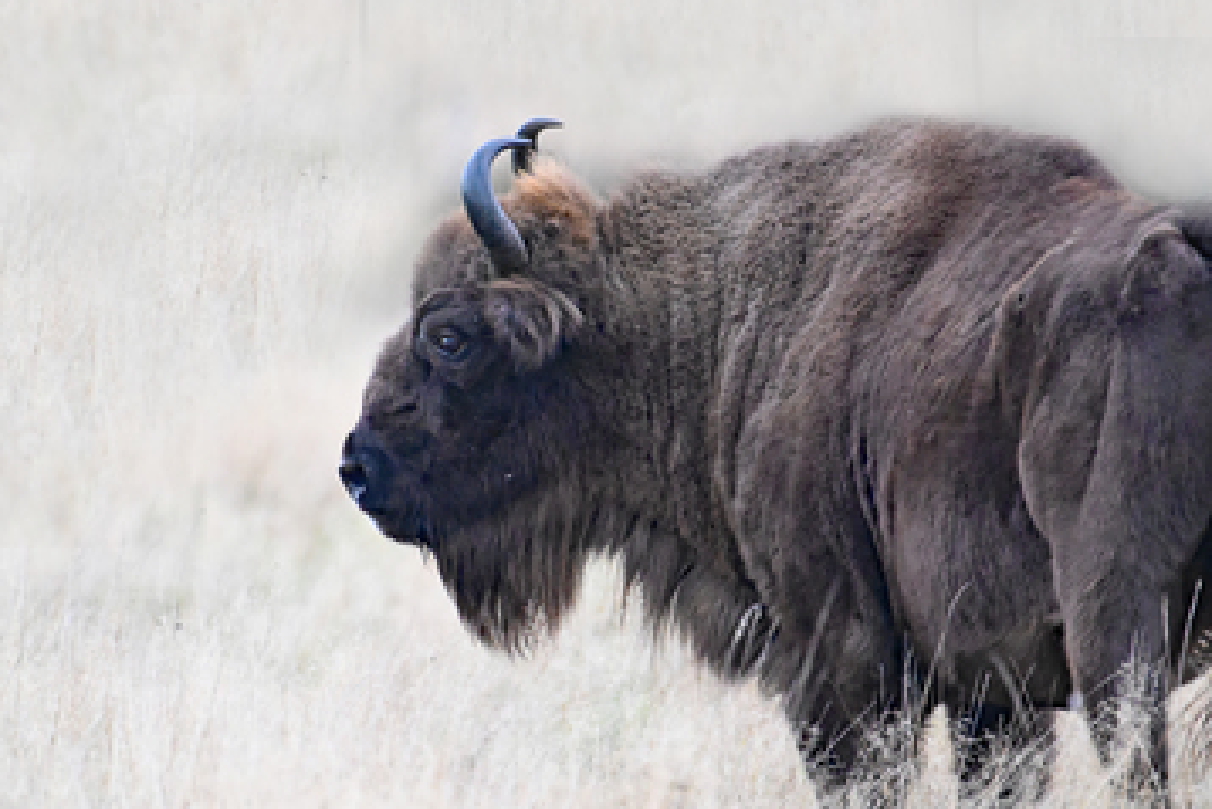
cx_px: 599
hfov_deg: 2.9
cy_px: 418
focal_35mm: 719
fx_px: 24215
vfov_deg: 1.9
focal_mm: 560
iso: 18000
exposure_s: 1/640
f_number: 6.3
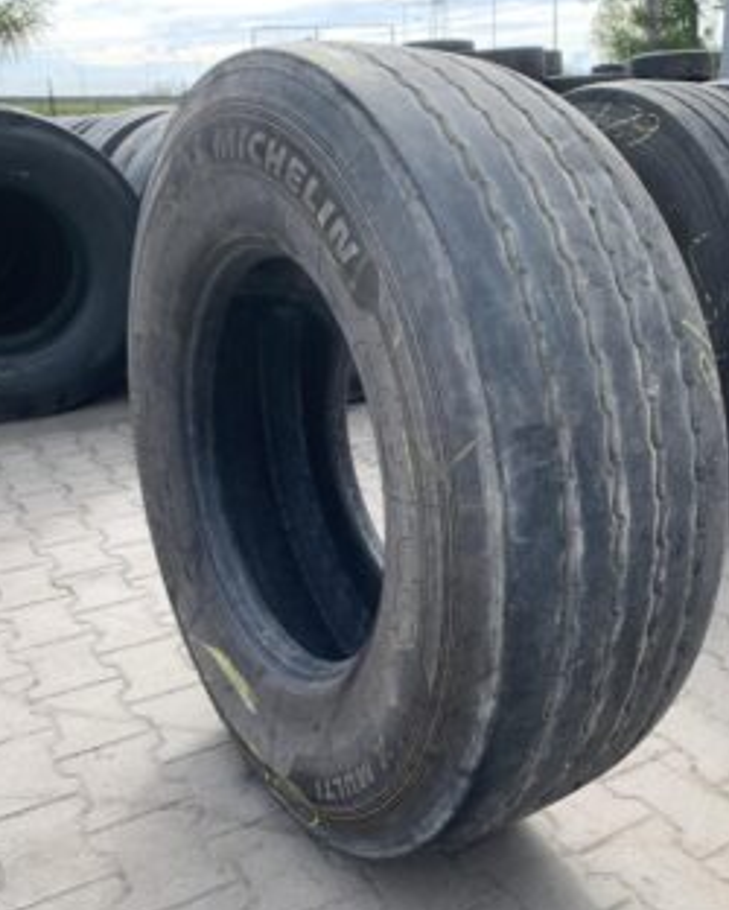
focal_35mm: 35
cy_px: 465
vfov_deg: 51.5
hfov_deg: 42.1
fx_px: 943
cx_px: 423
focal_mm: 4.25
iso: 25
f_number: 1.8
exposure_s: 1/597
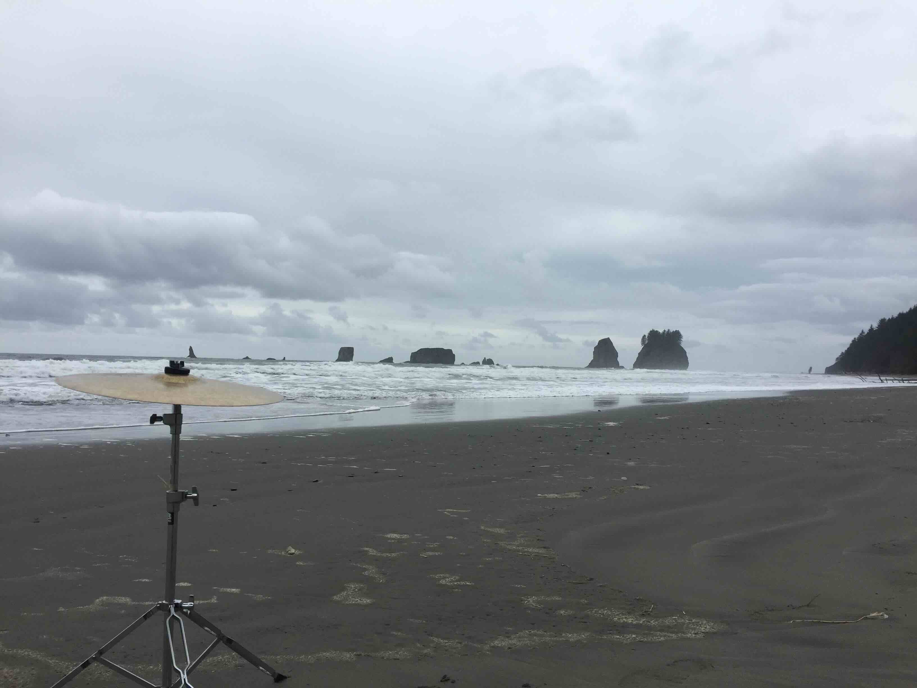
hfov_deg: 61.7
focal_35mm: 29
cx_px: 458
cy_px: 344
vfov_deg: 48.2
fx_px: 768
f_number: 2.2
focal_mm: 4.15
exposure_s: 1/1099
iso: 32
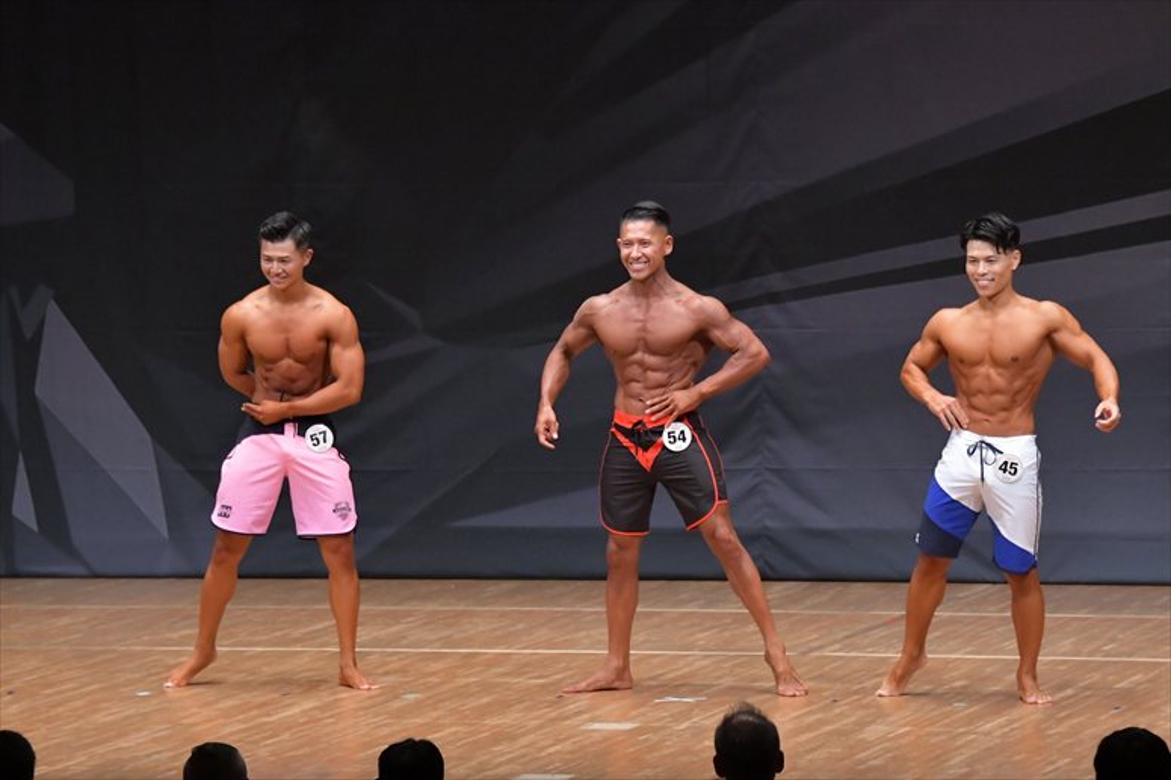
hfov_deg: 10.2
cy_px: 390
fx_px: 6567
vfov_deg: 6.8
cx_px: 586
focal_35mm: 202
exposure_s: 1/400
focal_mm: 135
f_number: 5.6
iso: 6400
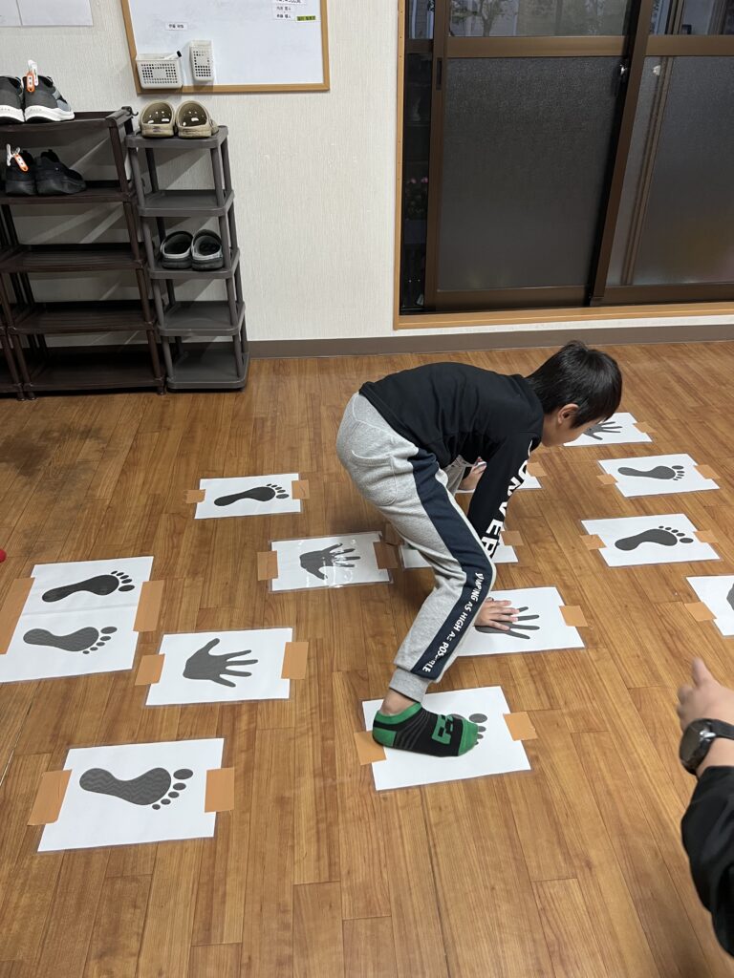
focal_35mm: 26
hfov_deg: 53.1
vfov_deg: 67.3
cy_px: 489
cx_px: 367
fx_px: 735
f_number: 1.5
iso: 125
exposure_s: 1/64
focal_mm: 5.7
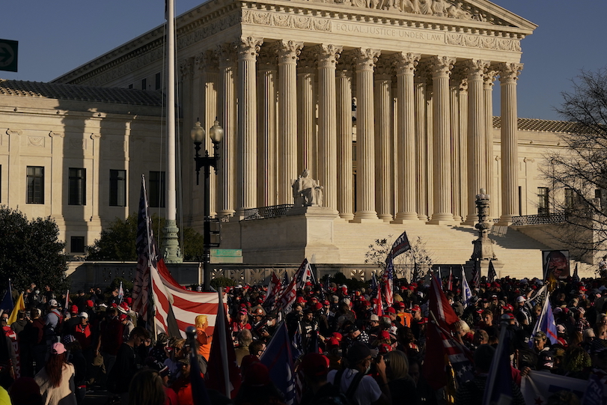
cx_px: 329
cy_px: 192
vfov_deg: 19.2
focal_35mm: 71
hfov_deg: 28.4
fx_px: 1197
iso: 250
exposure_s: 1/5000
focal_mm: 48
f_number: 4.5
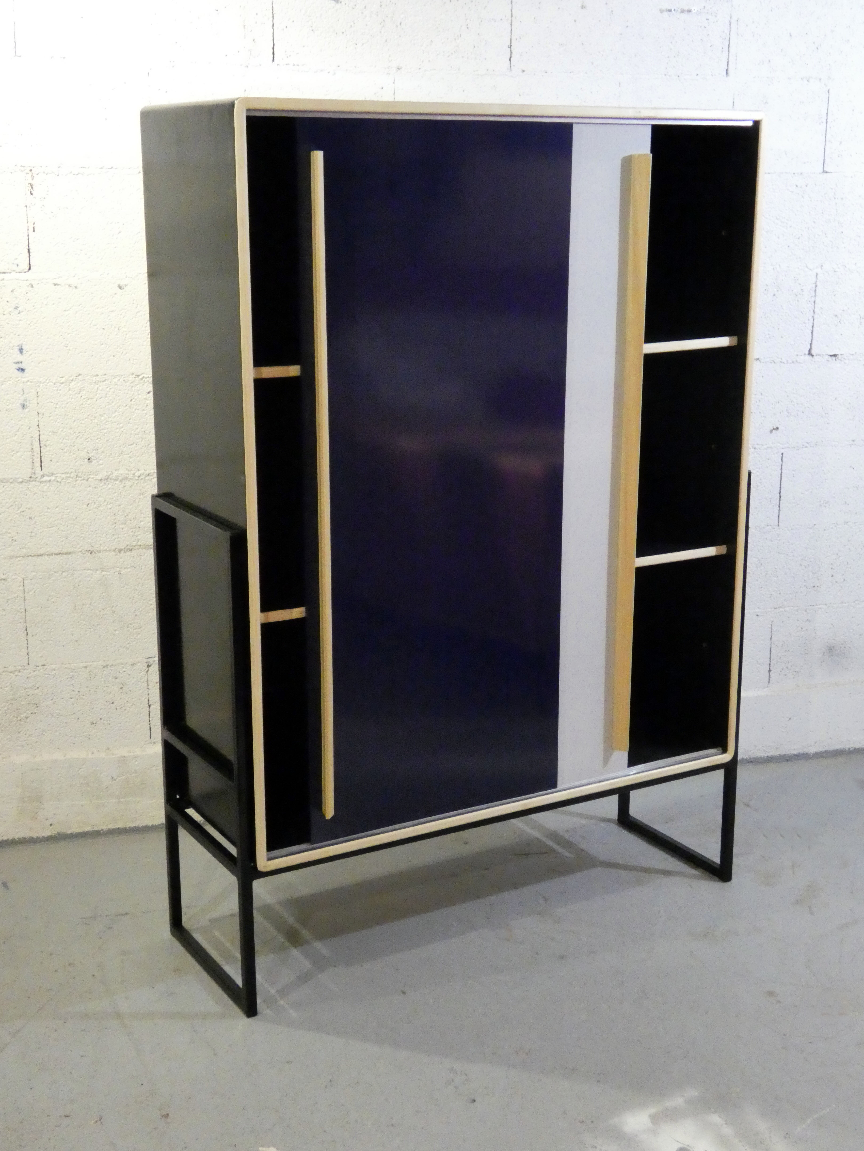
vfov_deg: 41.2
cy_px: 576
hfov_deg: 31.5
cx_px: 432
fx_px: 1531
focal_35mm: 46
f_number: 3.8
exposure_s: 1/125
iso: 2500
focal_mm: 8.2
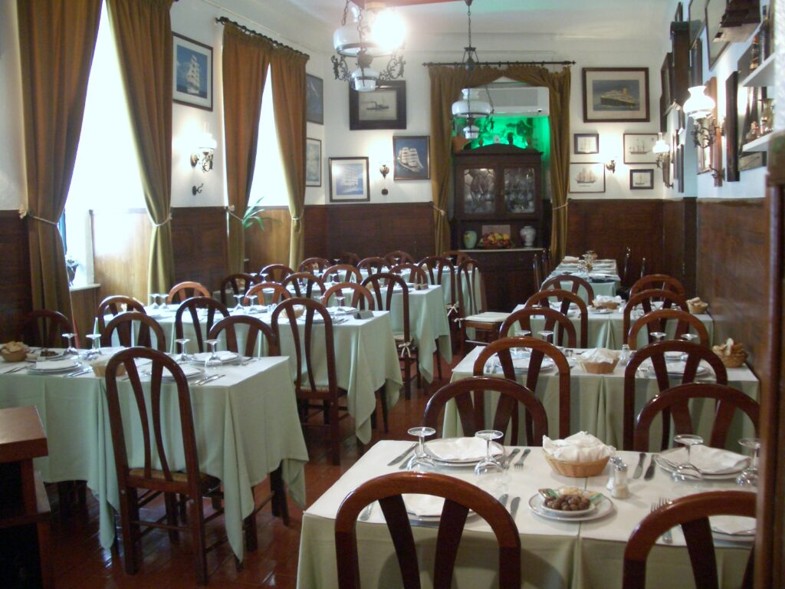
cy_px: 294
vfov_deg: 40.7
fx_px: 794
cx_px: 392
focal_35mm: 35
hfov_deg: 52.6
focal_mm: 5.8
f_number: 2.6
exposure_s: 1/15
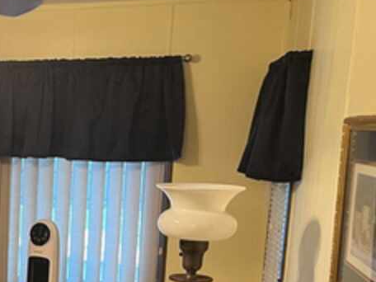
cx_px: -111
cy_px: 290
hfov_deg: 23.6
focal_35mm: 73
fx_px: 793
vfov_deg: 19.5
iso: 200
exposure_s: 1/60
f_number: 1.6
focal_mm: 5.1
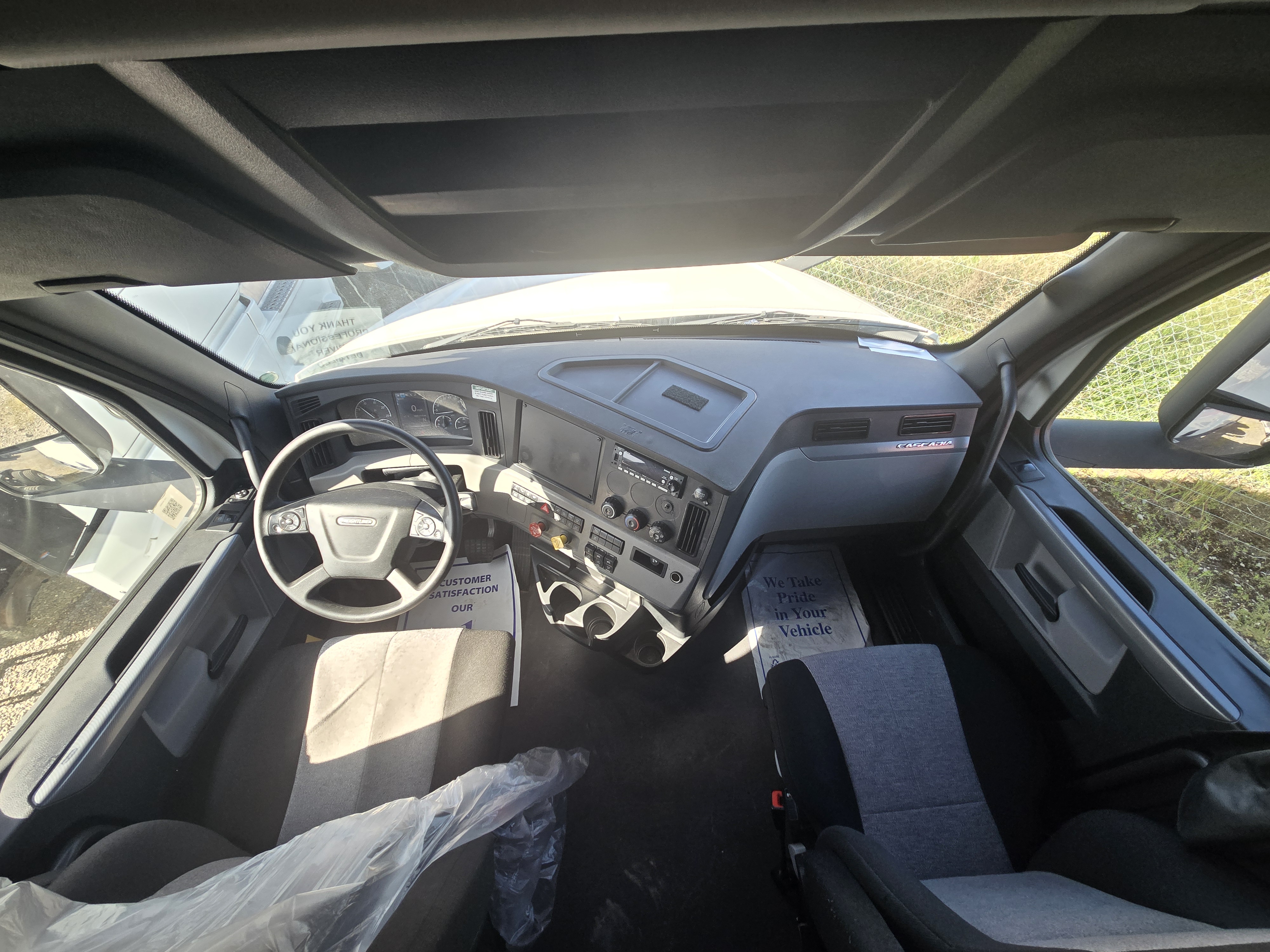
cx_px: 635
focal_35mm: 13
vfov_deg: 89.9
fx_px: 477
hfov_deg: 106.2
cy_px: 476
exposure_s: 1/200
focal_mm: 2.2
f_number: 2.2
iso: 64
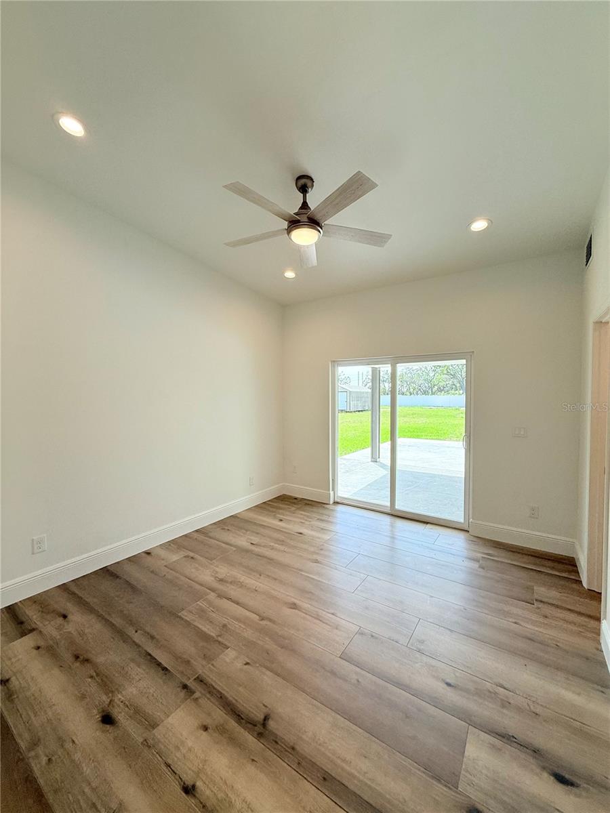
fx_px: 329
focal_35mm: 14
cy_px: 406
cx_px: 305
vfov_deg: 102.1
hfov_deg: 85.7
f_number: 2.2
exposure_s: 1/319
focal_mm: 2.22
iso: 64
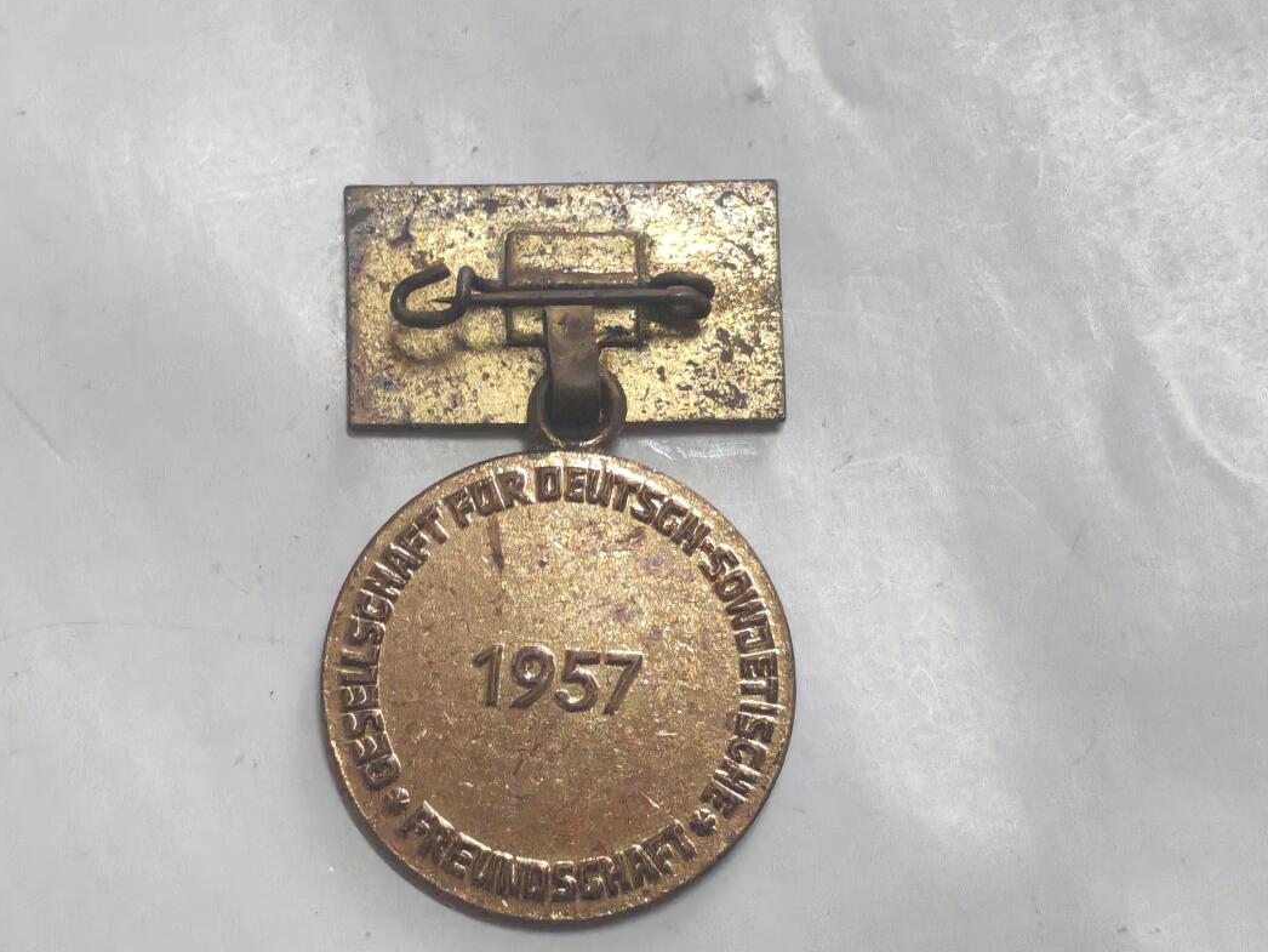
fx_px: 3334
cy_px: 521
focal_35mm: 91
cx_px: 594
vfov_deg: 16.2
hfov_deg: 21.5
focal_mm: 5.52
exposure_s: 1/50
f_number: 1.95
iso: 800
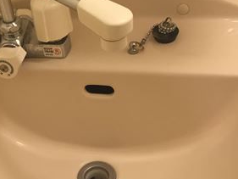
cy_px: 158
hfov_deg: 29.2
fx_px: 454
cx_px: 86
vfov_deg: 21.8
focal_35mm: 66
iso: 125
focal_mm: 4.15
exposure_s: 1/33
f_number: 2.2
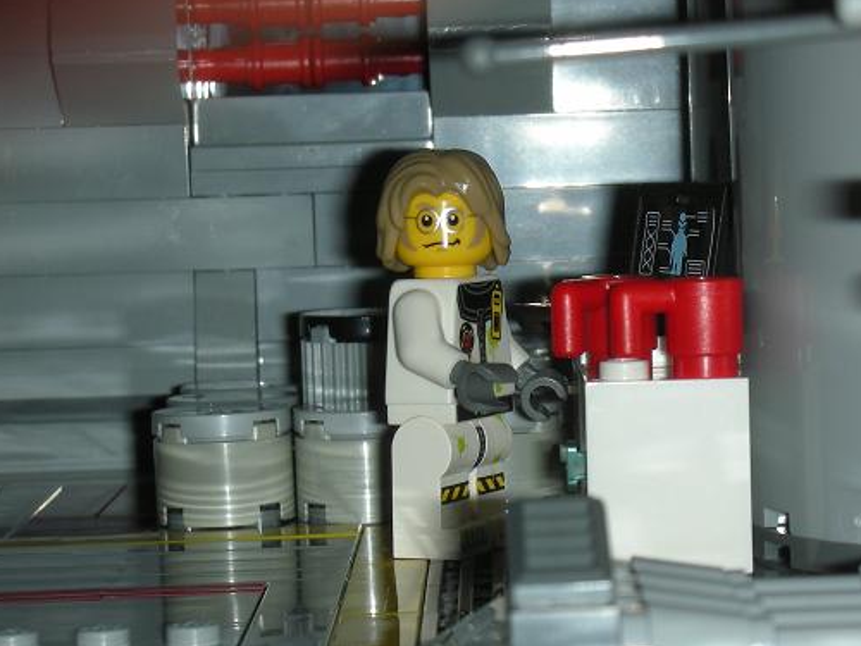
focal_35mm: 132
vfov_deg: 11.2
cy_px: 403
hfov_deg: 14.9
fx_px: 3283
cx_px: 513
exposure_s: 1/120
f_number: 4.5
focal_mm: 14.3
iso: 50
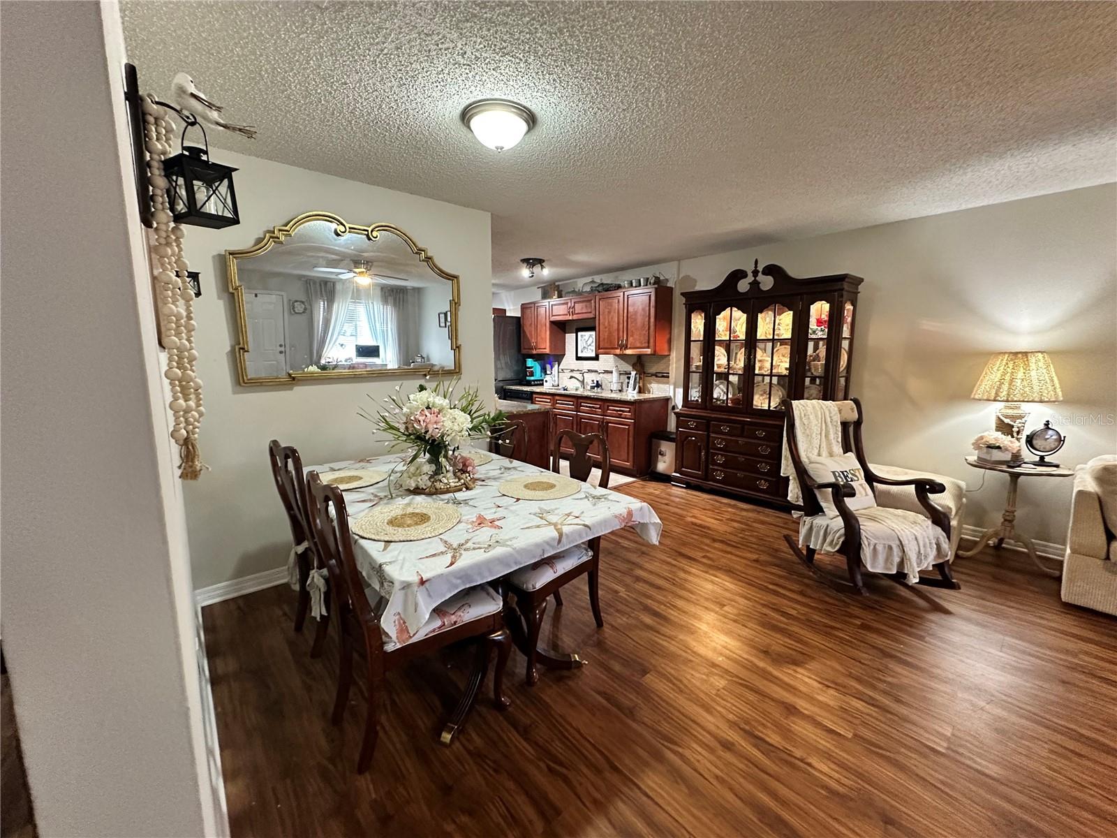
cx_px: 558
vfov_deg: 85.7
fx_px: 452
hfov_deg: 102.1
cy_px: 419
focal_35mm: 14
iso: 640
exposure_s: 1/60
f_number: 2.2
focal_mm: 2.22
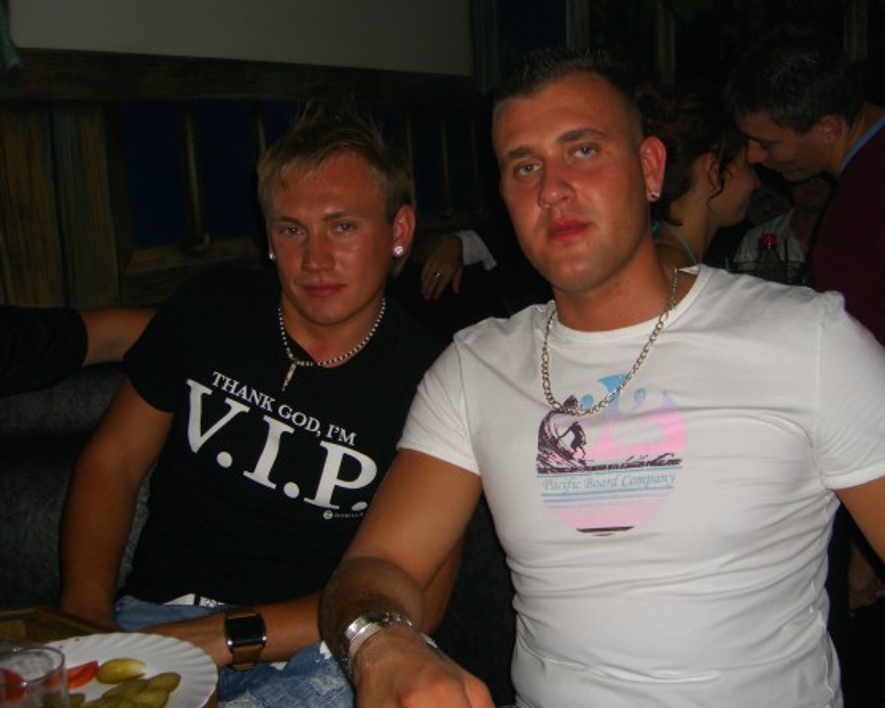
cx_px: 473
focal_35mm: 40
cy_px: 353
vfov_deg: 37.3
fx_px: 1048
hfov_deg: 45.8
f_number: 2.8
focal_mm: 7.9
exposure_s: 1/60
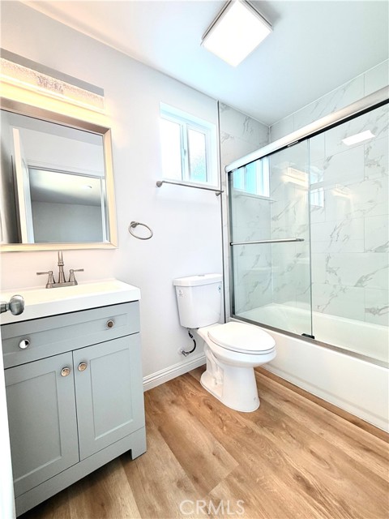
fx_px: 210
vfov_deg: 102.1
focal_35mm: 14
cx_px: 194
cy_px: 260
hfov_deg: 85.7
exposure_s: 1/145
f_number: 2.2
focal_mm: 2.22
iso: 50
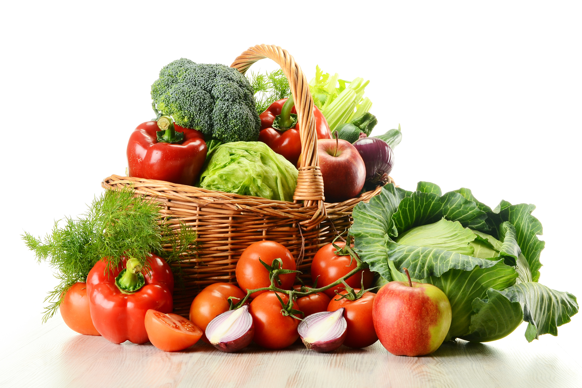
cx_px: 291
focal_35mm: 82
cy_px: 194
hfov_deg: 24.6
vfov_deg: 16.6
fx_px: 1334
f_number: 16
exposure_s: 1/125
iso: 100
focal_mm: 55
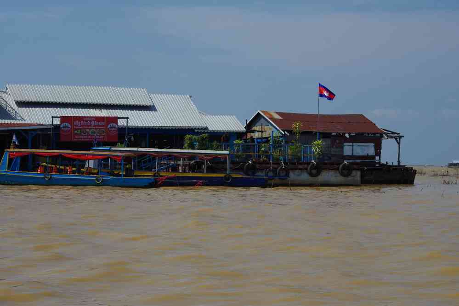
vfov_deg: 13.0
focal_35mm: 105
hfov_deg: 19.5
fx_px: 1339
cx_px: 230
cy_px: 153
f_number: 11
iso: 200
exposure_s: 1/160
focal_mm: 70
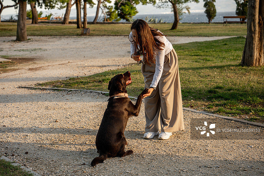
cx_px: 132
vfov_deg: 19.4
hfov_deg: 28.8
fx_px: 513
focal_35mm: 70
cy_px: 88
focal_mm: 70
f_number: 5
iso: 250
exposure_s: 1/500
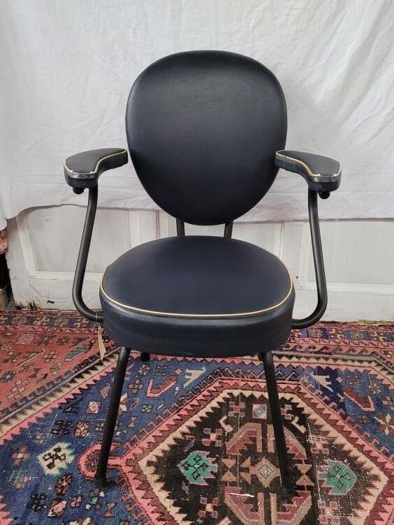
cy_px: 262
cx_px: 197
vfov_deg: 67.3
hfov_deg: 53.1
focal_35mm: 26
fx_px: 395
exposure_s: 1/50
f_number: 1.8
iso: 400
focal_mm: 5.4
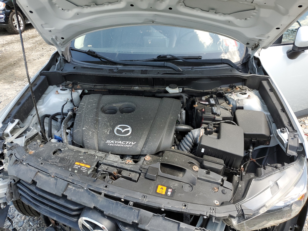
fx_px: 231
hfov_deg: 67.3
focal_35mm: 26
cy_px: 116
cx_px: 154
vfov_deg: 53.1
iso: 50
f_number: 1.5
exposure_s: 1/345
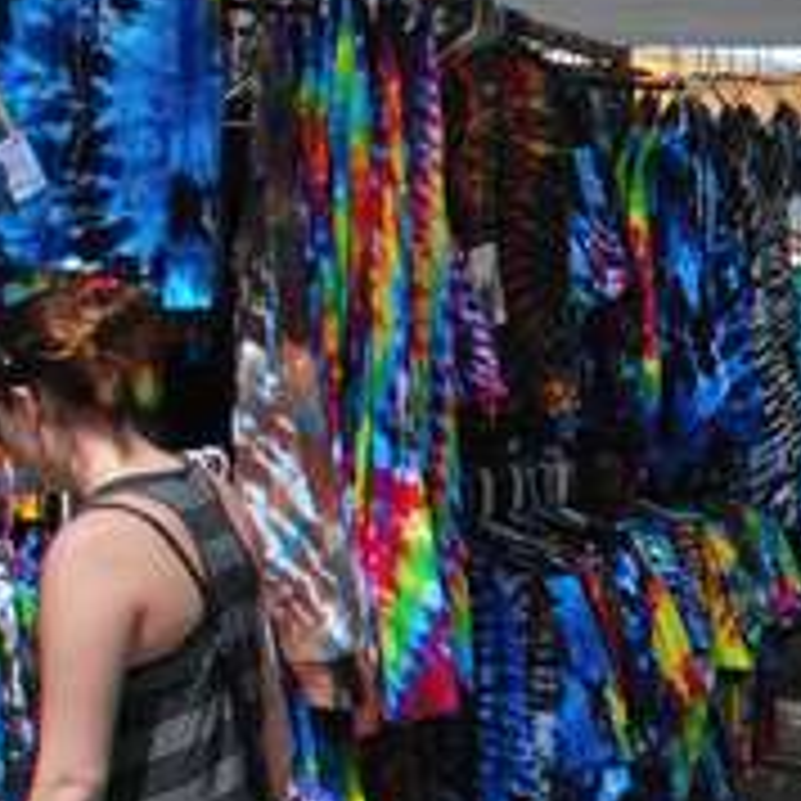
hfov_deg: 13.5
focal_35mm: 115
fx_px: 3011
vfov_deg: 15.1
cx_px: 1480
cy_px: 270
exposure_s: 1/400
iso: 400
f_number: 20
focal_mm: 20
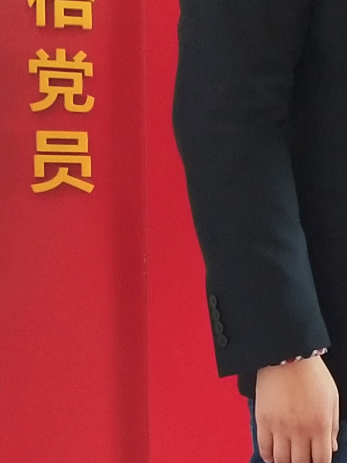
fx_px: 1617
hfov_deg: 11.7
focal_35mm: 121
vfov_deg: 16.1
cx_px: 539
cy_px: 381
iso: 646
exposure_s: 1/33.3
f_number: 1.8
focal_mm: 3.95
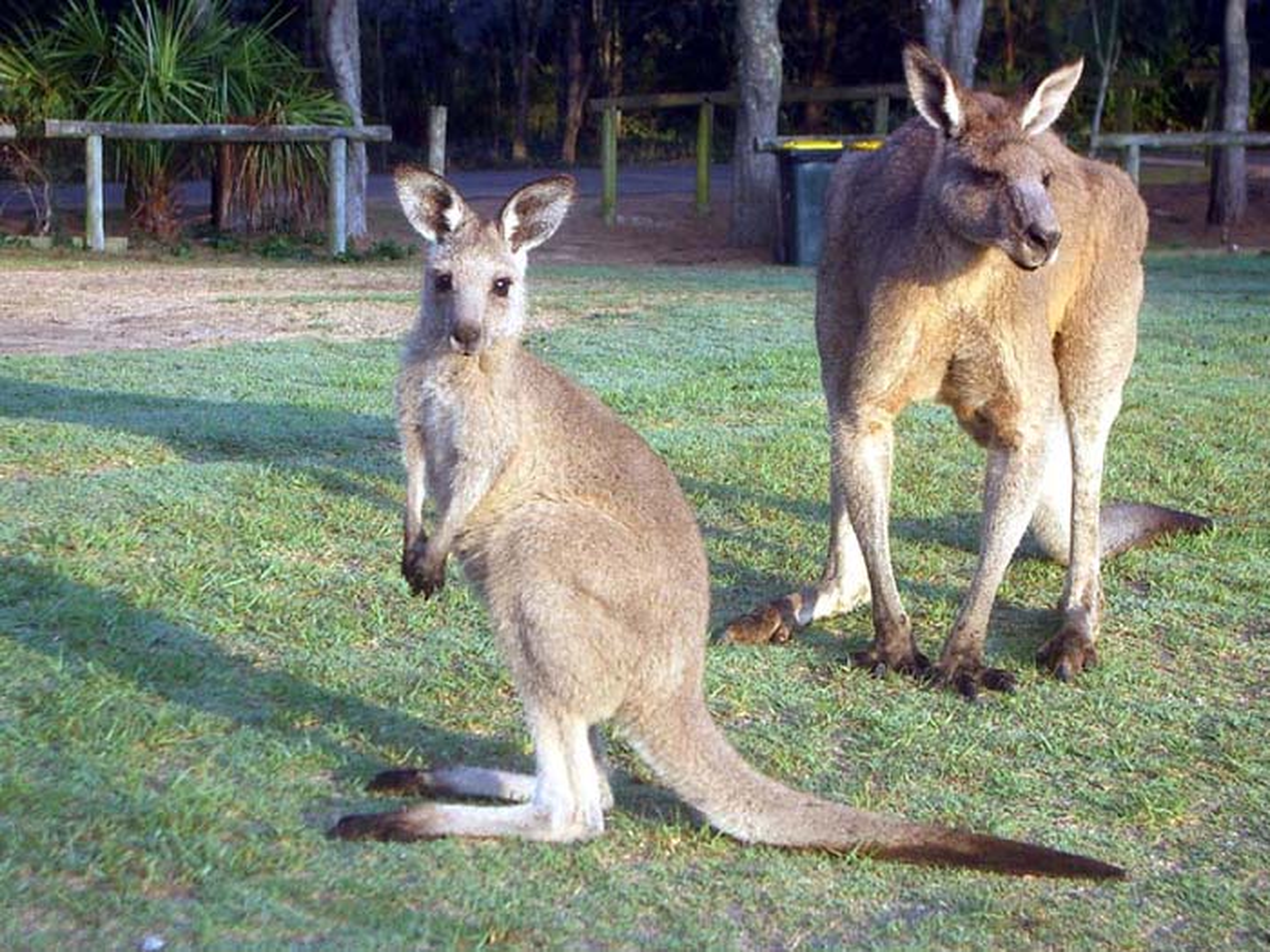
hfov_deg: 22.3
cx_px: 635
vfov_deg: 16.8
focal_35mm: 88
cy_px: 476
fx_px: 3229
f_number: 4.4
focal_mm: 14.6
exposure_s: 1/100
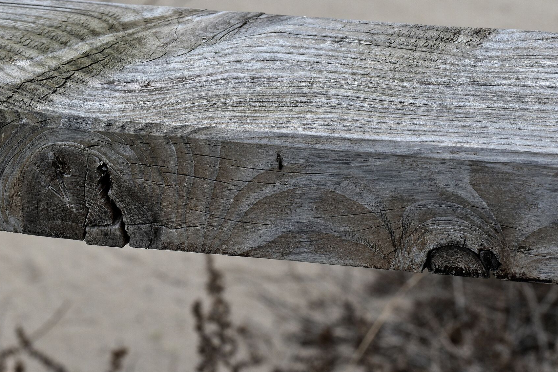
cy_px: 119
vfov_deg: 10.8
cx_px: 190
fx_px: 1968
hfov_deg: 16.1
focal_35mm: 127
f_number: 13
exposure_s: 1/125
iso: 200
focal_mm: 60
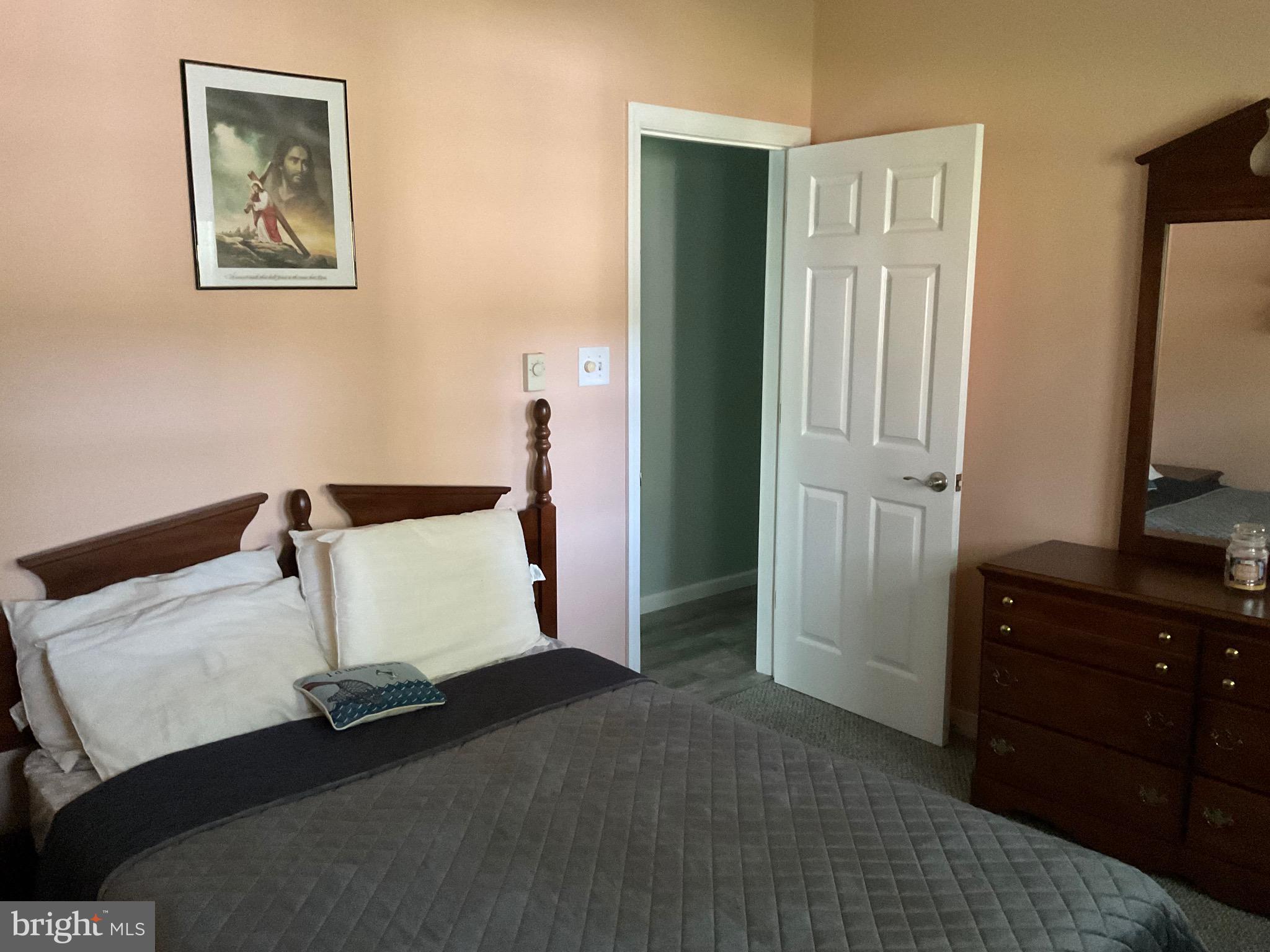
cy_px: 476
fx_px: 1064
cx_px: 635
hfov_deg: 61.7
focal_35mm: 29
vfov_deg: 48.2
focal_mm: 3
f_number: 1.8
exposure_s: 1/30
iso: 500
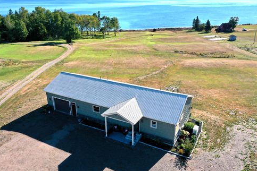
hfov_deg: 63.7
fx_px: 207
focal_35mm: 29
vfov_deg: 45.0
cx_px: 127
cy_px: 86
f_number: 6.3
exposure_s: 1/640
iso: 100
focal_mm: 10.26
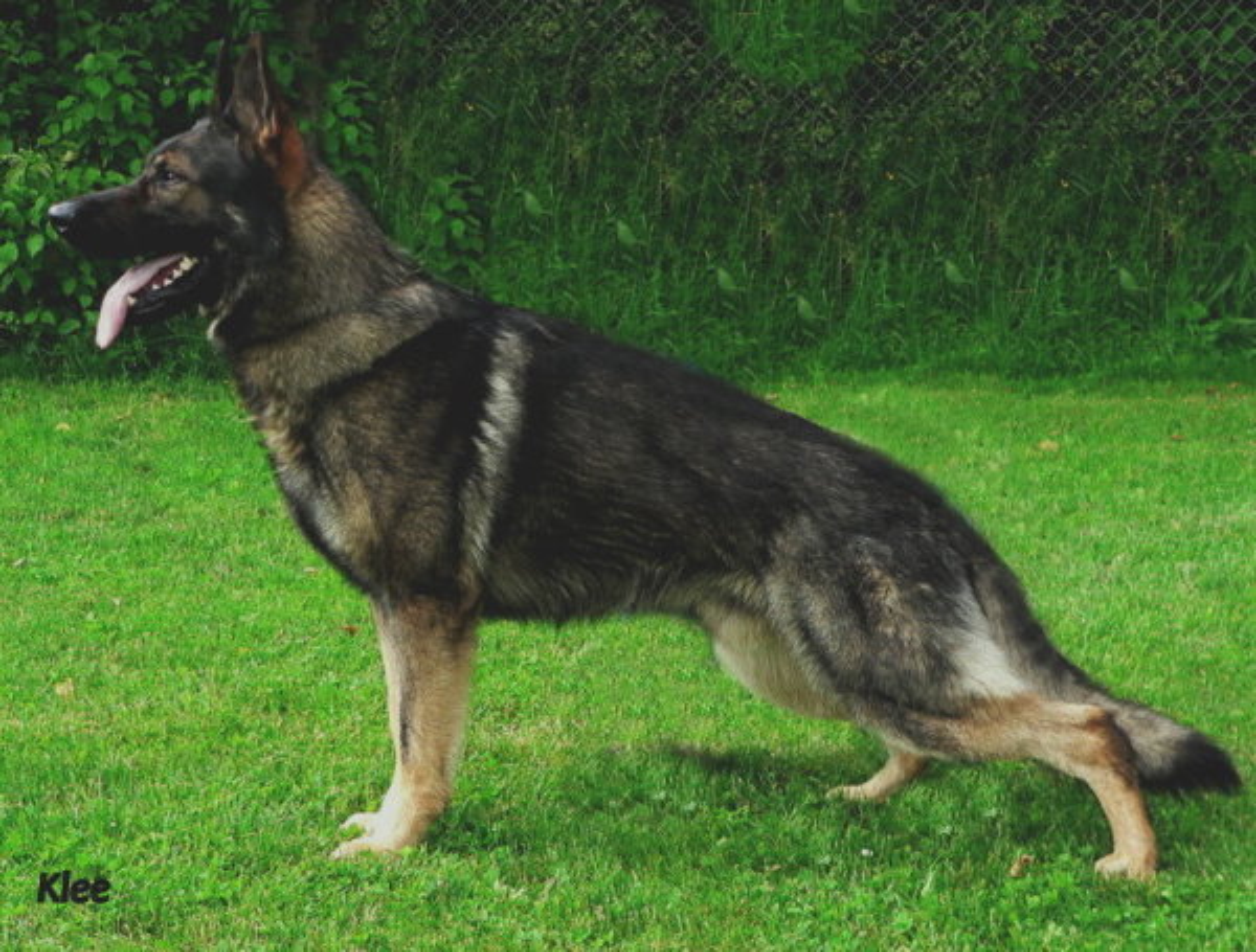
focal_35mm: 65
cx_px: 628
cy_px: 476
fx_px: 2368
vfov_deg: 22.7
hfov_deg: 29.7
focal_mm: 10.8
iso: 200
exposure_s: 1/40
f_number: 2.8
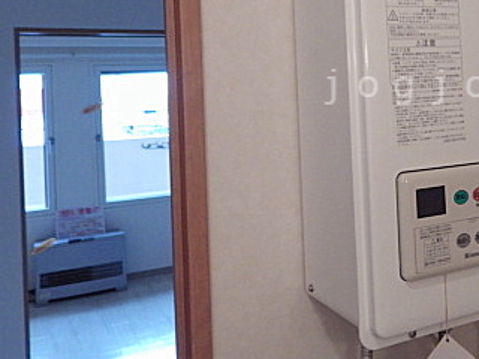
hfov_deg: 39.9
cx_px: 427
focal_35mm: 44
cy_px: 87
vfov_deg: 32.2
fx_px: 609
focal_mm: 4
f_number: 3.1
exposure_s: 1/45
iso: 160
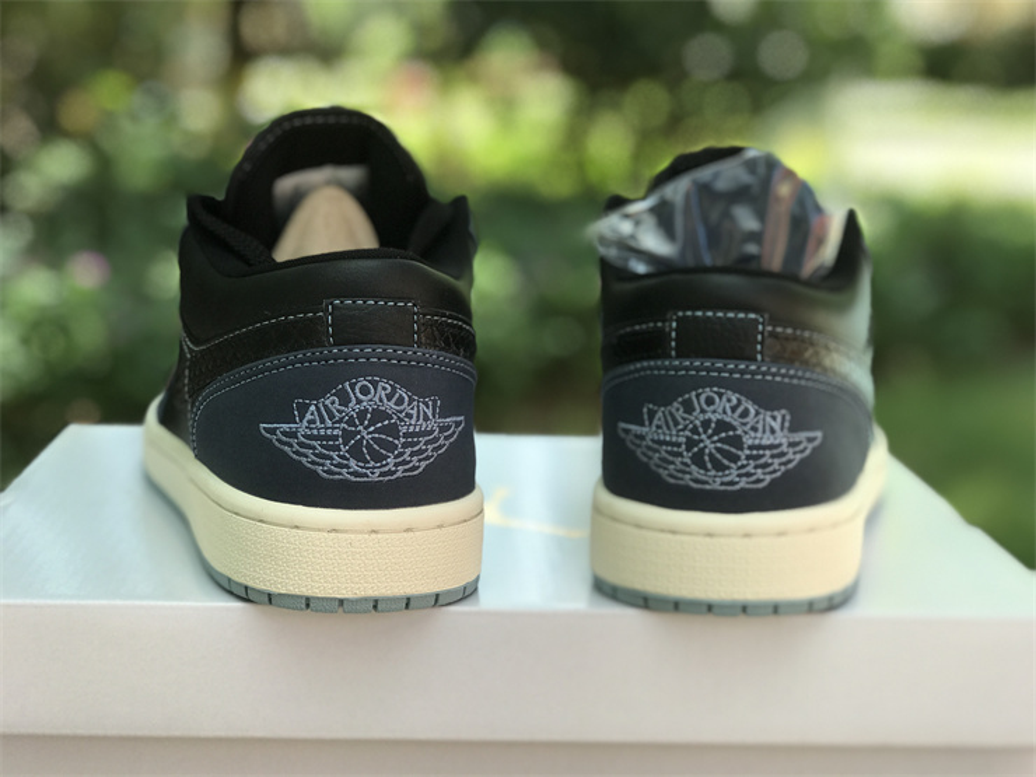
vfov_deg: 25.7
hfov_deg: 33.8
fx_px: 1706
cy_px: 388
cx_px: 518
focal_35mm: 57
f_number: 2.8
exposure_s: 1/100
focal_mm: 6.6
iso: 25
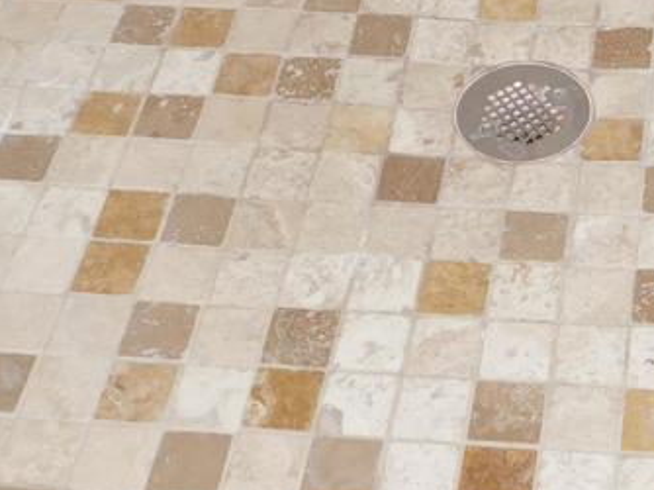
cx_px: 591
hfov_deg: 20.9
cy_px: -176
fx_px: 1737
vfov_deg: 15.2
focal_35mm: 92
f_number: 3.2
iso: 200
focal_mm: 5.3
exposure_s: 1/30
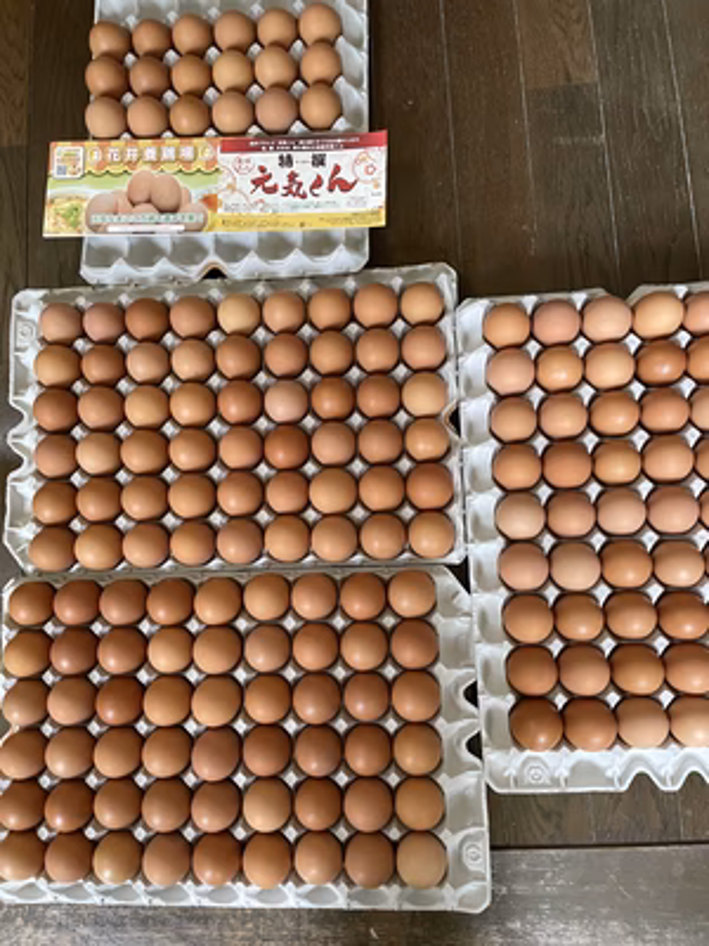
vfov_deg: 67.3
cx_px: 354
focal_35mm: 26
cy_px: 473
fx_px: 710
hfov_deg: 53.1
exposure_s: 1/47
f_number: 1.6
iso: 500
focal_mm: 4.2
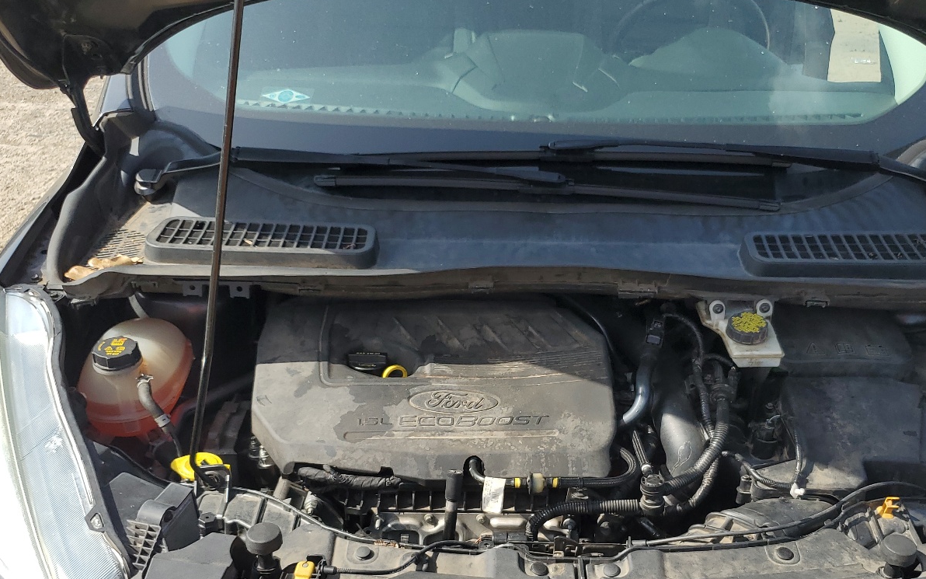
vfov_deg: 33.9
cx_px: 533
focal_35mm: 37
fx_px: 934
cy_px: 410
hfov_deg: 52.5
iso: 50
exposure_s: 1/1667
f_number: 1.5
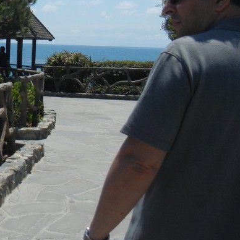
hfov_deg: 23.0
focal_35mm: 70
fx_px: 549
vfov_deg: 24.4
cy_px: 65
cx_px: -33
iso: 160
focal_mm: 5.4
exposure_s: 1/685
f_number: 7
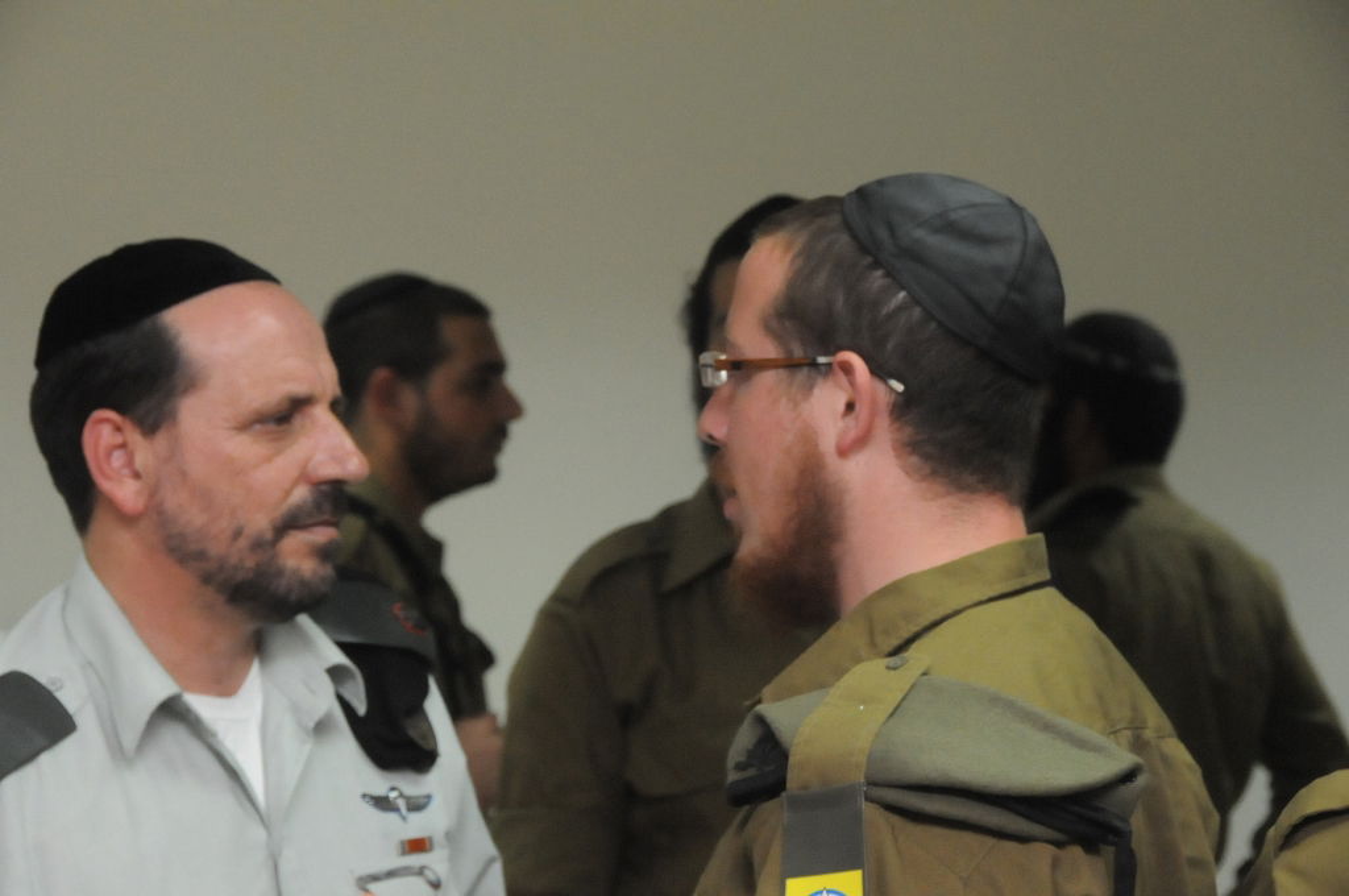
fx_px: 4603
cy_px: 448
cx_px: 674
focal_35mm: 123
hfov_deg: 16.7
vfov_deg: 11.1
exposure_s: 1/200
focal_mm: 82
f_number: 9
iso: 3200
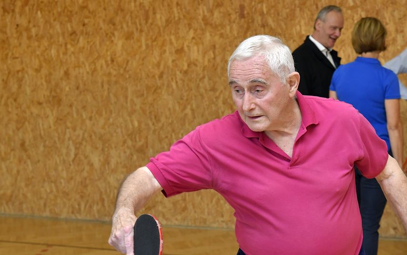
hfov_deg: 17.2
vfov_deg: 10.8
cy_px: 170
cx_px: 209
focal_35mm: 121
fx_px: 1342
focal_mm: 56
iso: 1250
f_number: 6.3
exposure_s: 1/250
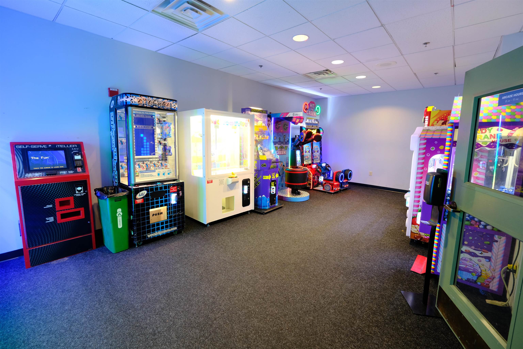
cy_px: 174
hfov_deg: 100.4
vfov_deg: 77.3
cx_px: 262
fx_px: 218
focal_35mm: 15
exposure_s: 1/15
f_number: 4
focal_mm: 10
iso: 640
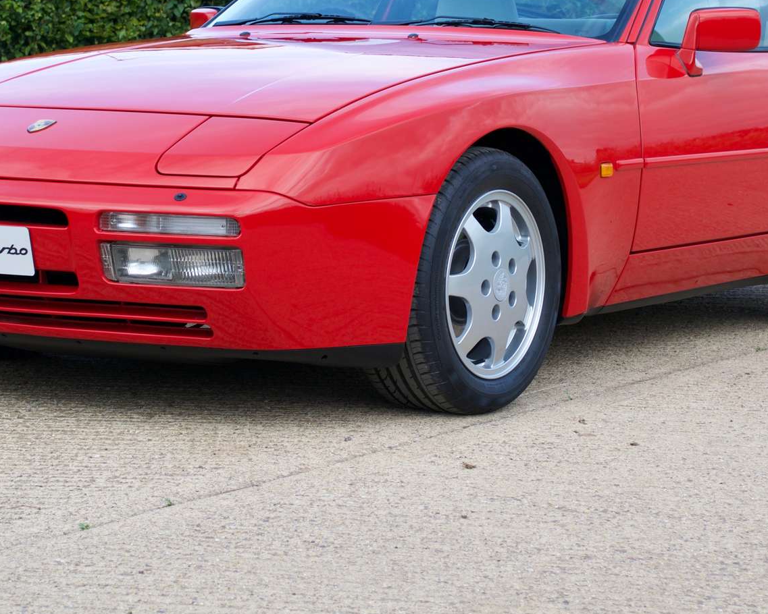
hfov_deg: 19.4
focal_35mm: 99
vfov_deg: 15.5
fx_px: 2251
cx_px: 371
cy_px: 192
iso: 100
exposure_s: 1/160
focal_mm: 40
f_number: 5.6
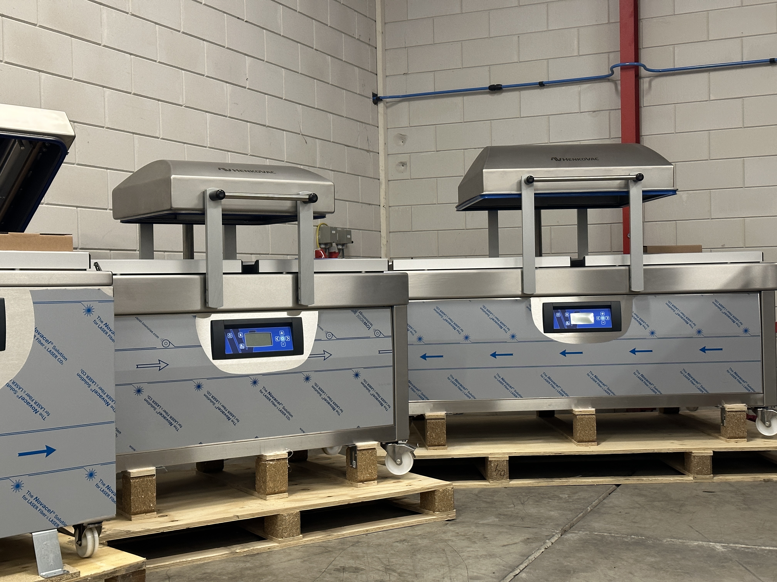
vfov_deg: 30.3
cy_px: 291
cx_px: 388
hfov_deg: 39.7
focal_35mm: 48
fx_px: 1077
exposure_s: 1/33
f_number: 1.78
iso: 200
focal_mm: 6.86
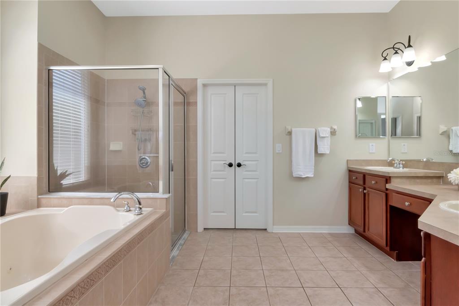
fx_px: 249
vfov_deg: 63.2
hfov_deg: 85.4
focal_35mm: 20
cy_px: 153
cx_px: 230
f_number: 22
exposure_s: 1/15
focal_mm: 13
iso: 1000
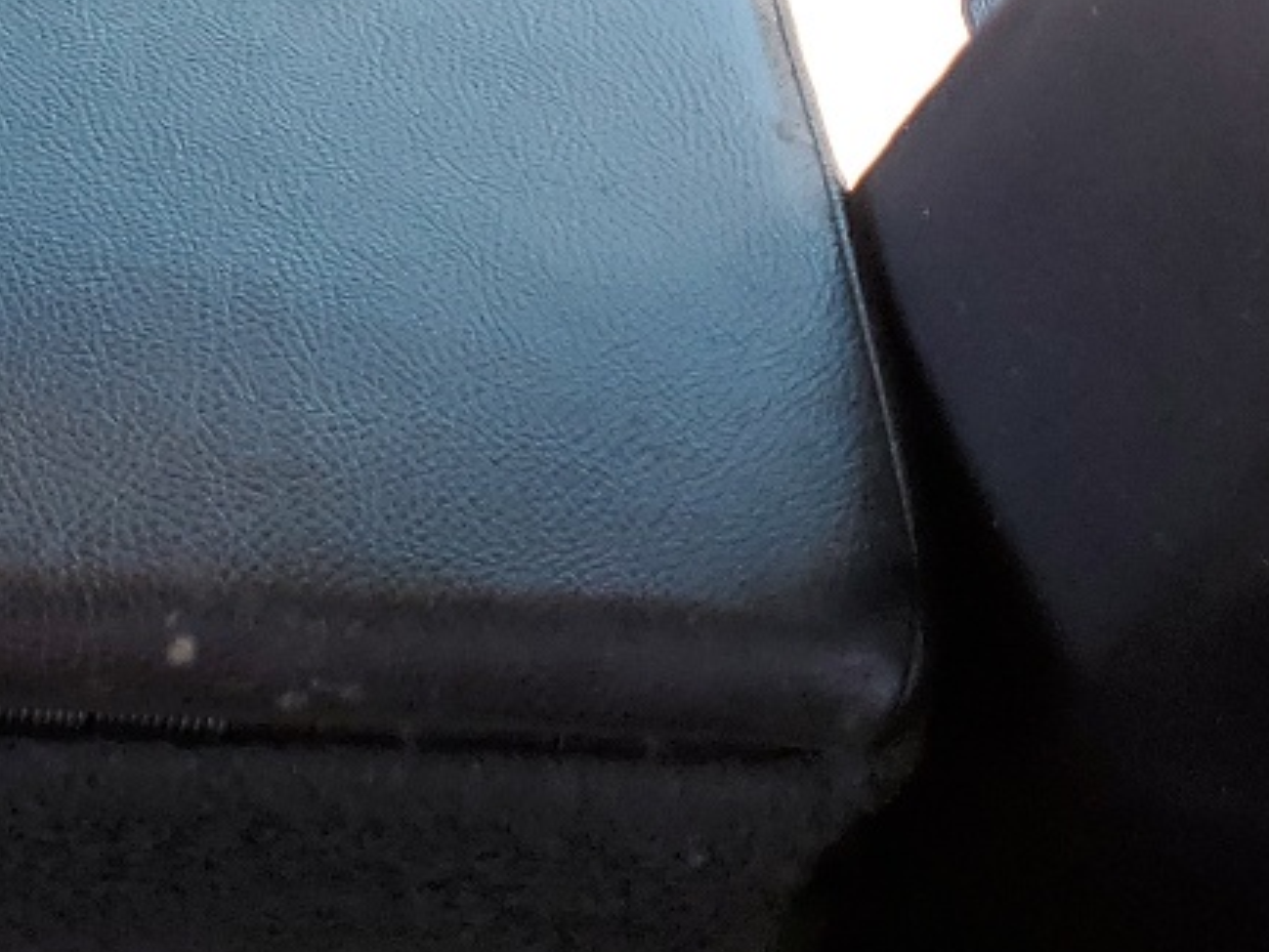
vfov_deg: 14.7
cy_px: -293
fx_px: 3520
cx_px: -6
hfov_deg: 19.8
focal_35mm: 96
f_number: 1.5
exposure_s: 1/182
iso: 50
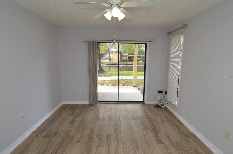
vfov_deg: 67.3
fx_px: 116
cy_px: 77
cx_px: 116
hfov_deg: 90.1
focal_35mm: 18
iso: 400
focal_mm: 12
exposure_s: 1/125
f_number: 5.6
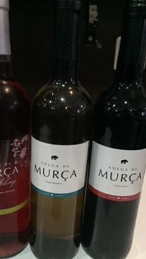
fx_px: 220
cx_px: 63
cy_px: 130
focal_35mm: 32
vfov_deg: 61.0
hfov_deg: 36.6
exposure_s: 1/17
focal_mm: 4.15
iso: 320
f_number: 2.2
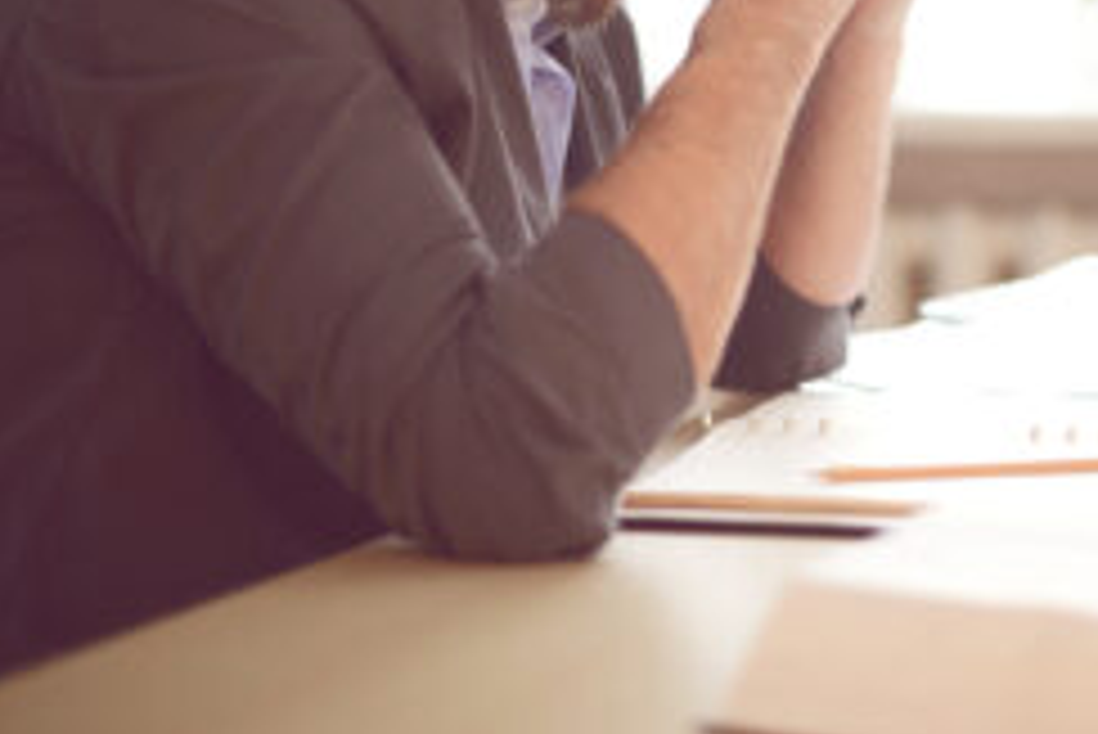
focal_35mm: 89
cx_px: 898
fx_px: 2716
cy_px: 99
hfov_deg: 22.5
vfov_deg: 15.2
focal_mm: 50
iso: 250
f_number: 1.4
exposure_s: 1/200
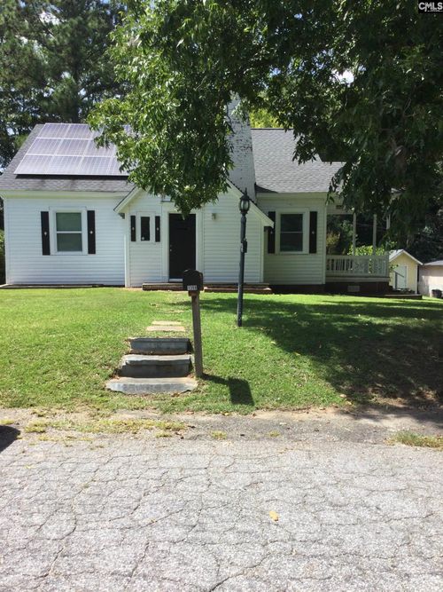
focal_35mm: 31
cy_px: 296
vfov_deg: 58.4
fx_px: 529
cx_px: 222
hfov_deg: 45.4
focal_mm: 3.3
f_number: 2.4
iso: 25
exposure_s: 1/815
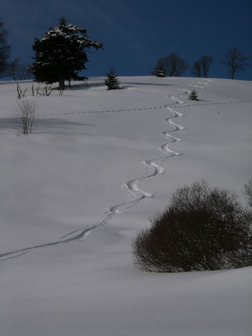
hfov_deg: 16.4
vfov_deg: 21.8
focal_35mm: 90
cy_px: 168
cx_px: 126
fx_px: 874
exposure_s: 1/800
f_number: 10.1
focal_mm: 22.5
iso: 100
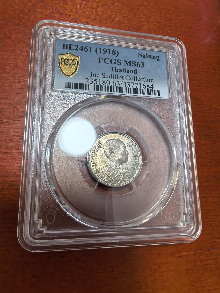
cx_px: 110
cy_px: 146
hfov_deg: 56.8
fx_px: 203
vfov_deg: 71.6
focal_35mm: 24
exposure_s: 1/50
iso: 160
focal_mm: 1.68
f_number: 2.2
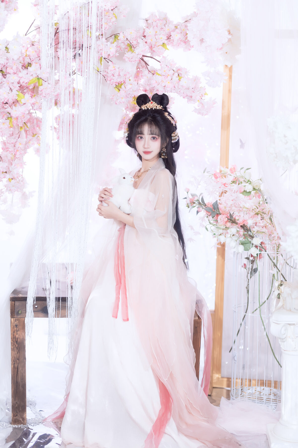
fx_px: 1055
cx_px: 149
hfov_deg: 16.1
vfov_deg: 23.9
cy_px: 224
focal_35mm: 85
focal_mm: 85
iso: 200
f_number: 1.4
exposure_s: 1/400
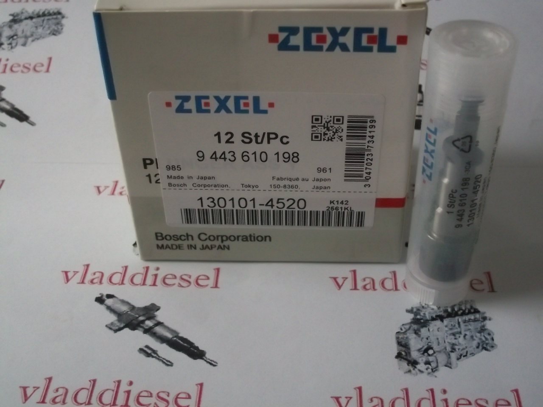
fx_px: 722
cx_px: 272
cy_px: 204
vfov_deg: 31.5
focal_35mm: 46
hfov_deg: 41.2
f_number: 3.5
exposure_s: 1/100
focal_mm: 8.2
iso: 320
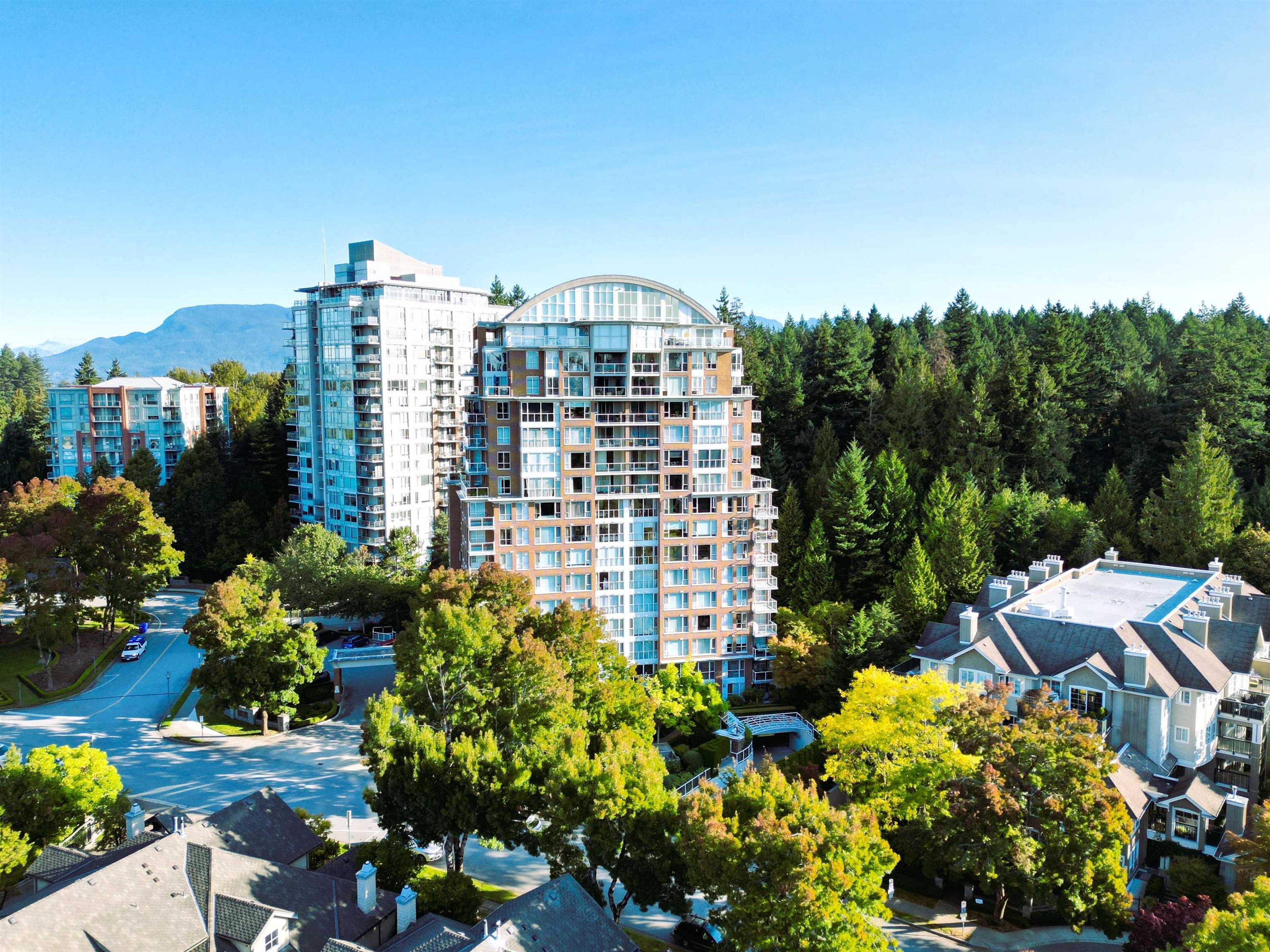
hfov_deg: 71.6
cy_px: 476
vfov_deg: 56.8
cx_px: 635
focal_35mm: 24
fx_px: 881
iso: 100
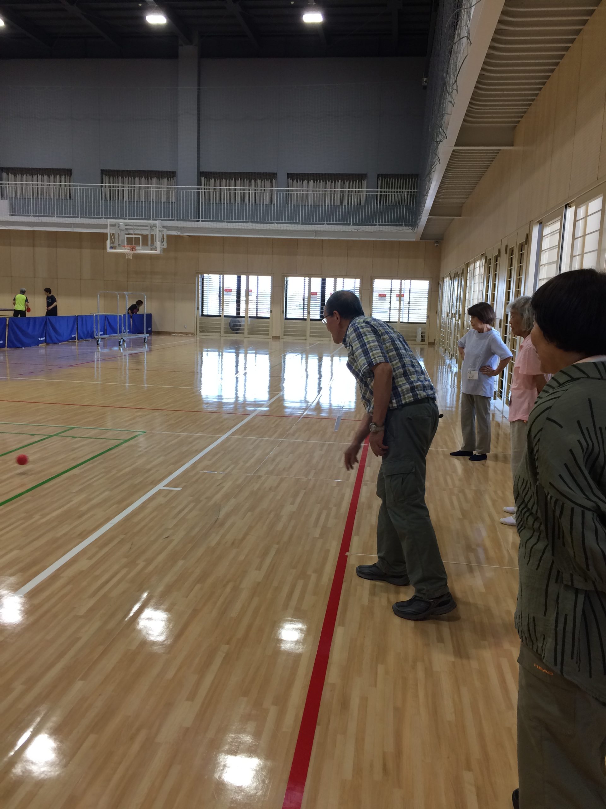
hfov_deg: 48.2
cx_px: 303
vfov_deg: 61.7
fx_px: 677
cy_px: 404
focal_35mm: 29
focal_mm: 4.15
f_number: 2.2
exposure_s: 1/30
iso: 40
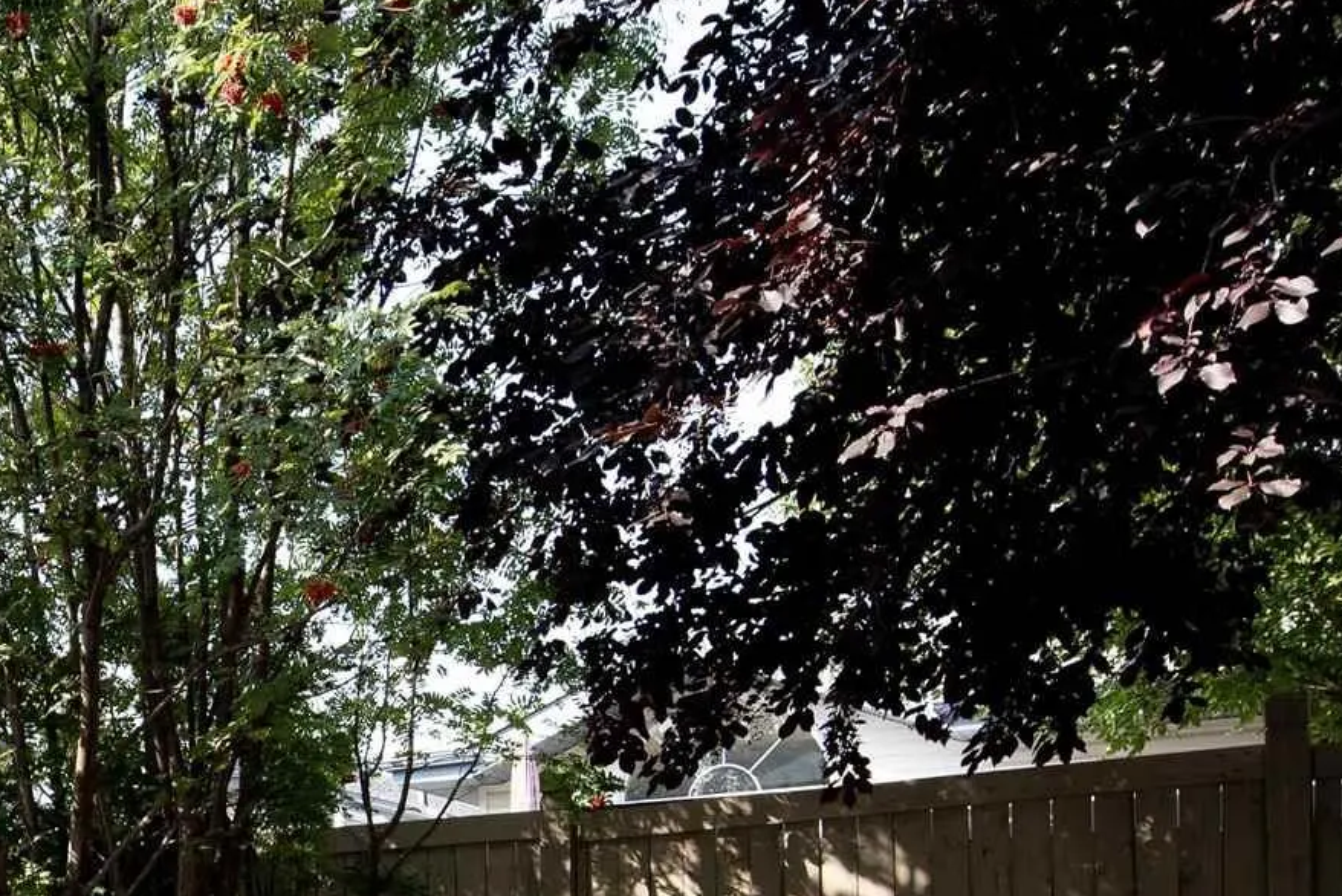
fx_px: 1827
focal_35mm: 49
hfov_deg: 36.6
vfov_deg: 25.2
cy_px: 1035
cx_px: 31
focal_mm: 14
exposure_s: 1/160
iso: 100
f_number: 6.3
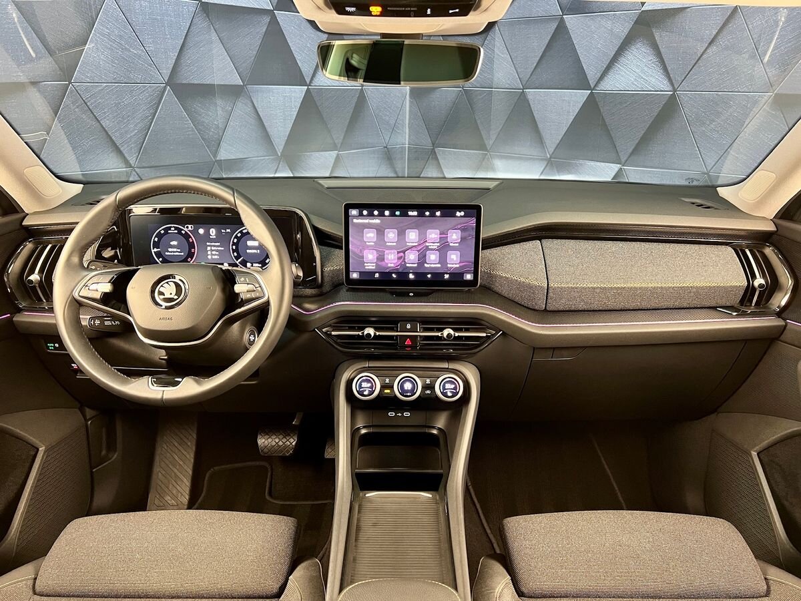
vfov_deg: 53.1
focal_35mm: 26
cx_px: 400
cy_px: 300
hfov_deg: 67.3
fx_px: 602
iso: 320
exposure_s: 1/50
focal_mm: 5.7
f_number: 1.5
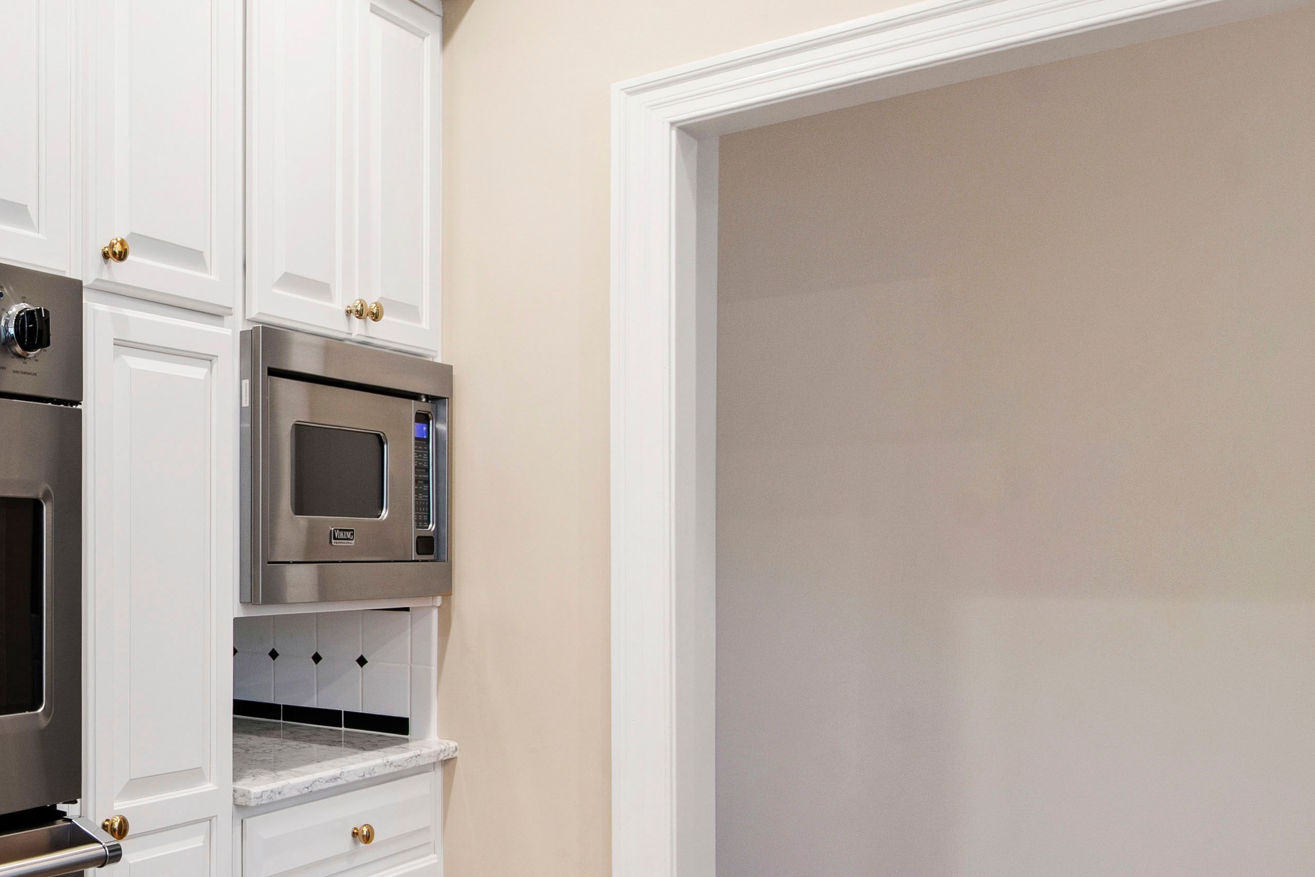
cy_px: 514
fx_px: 1205
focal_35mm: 33
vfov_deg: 39.8
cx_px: -22
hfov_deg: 46.9
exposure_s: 1/1.67
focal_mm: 10
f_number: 8
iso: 100
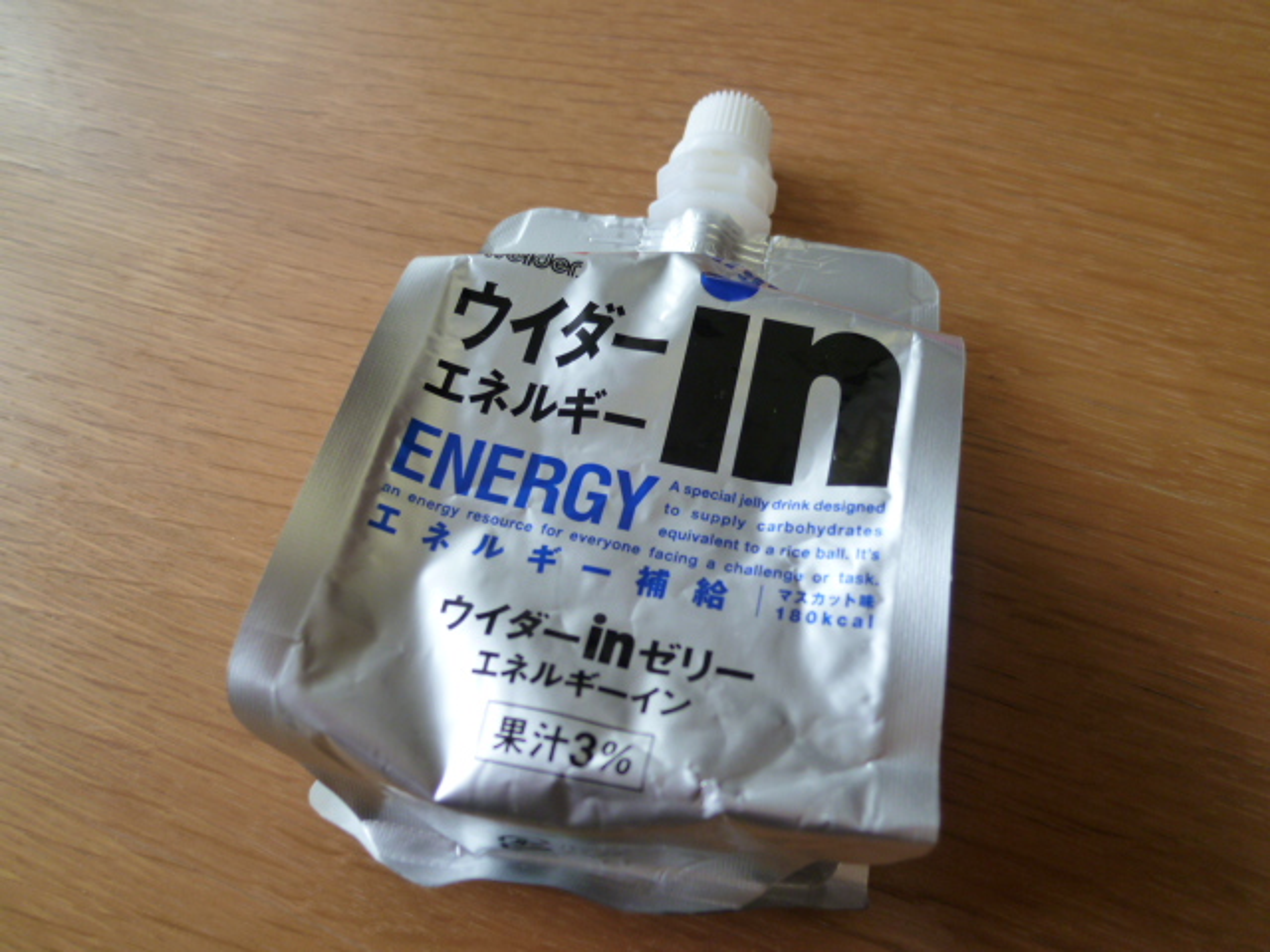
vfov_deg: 56.8
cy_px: 476
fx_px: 881
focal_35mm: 24
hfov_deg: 71.6
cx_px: 635
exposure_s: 1/80
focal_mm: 4.3
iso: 125
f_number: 2.2
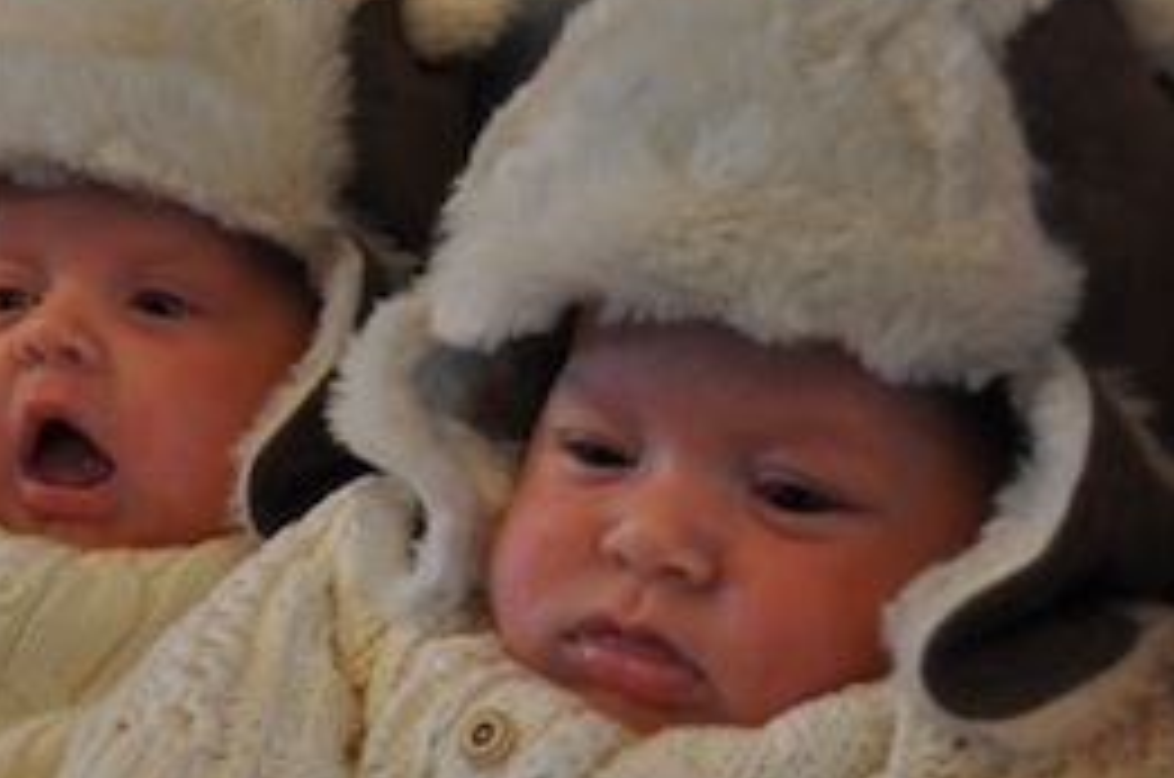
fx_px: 2864
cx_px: 409
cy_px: 605
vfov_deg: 15.4
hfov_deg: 23.1
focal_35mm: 88
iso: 720
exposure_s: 1/15
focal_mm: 34
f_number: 4.2
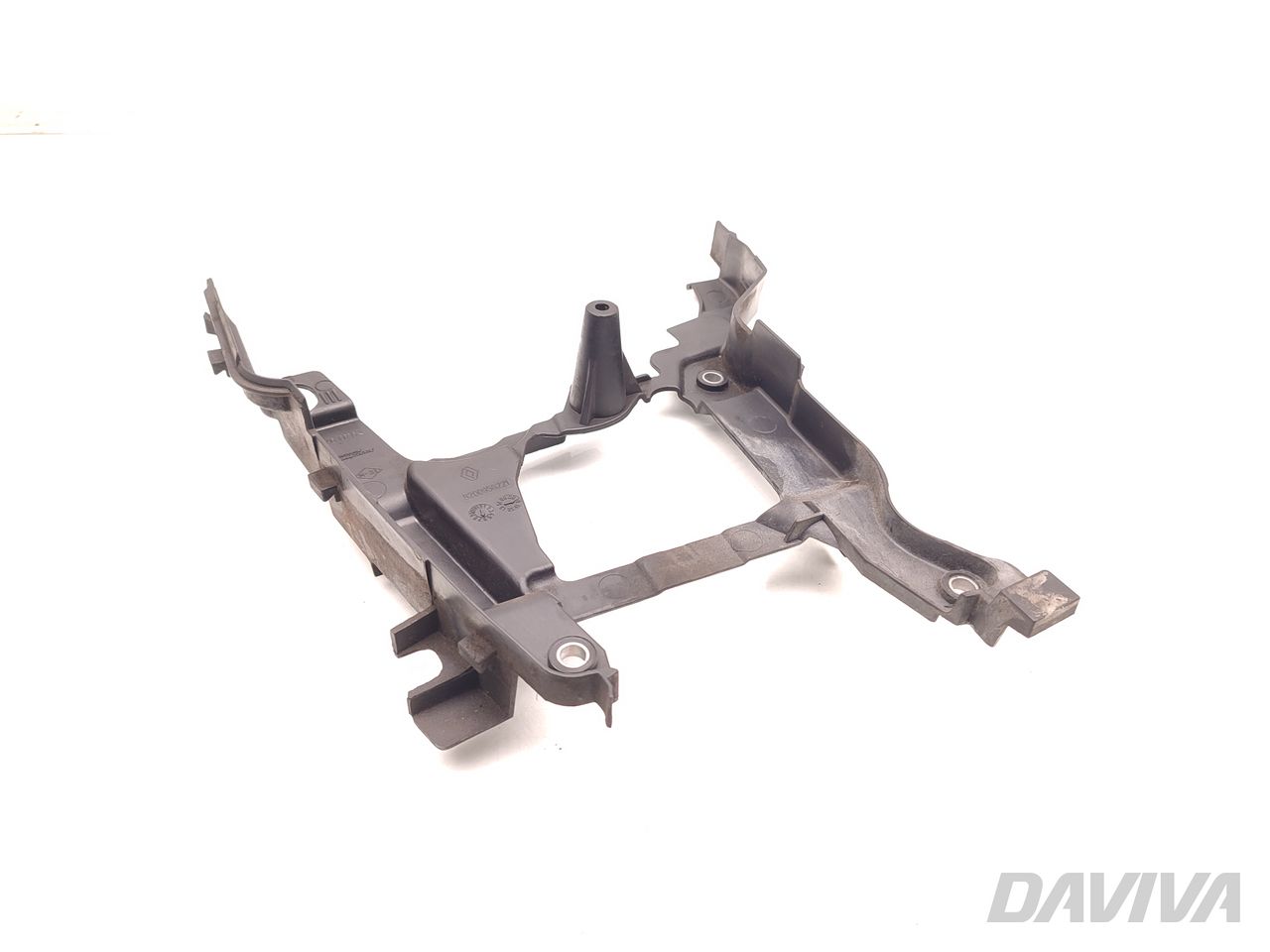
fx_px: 881
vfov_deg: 56.8
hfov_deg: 71.6
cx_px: 635
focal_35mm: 24
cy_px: 476
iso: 200
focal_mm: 5.89
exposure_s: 1/80
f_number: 1.89
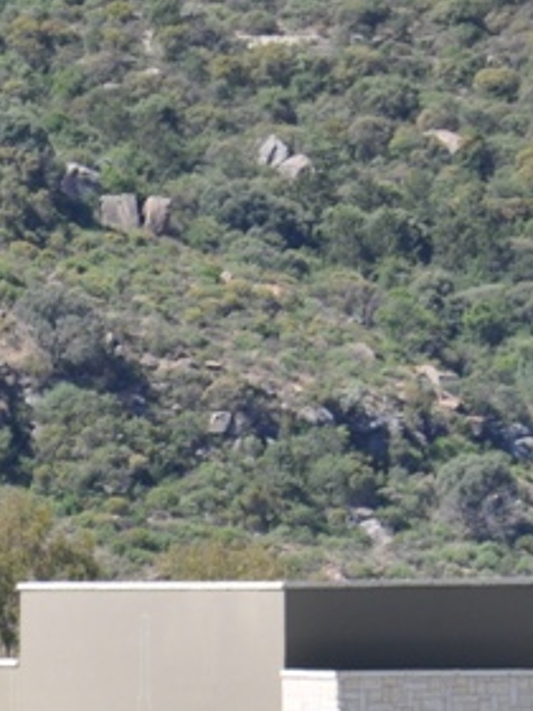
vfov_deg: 3.6
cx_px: -213
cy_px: 787
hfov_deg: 2.7
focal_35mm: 554
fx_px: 11369
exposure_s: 1/320
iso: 200
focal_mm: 105
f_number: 9
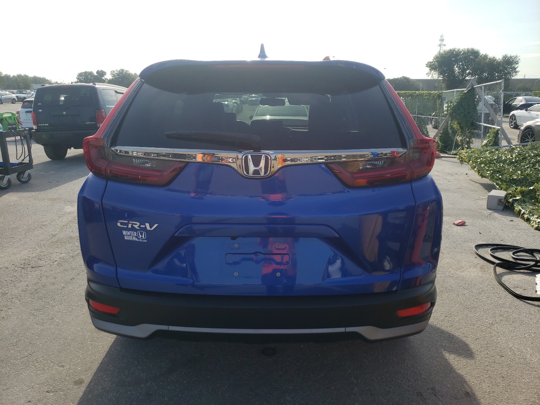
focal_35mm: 26
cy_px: 202
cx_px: 270
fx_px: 406
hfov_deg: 67.3
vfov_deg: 53.1
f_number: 1.5
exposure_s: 1/2000
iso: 50
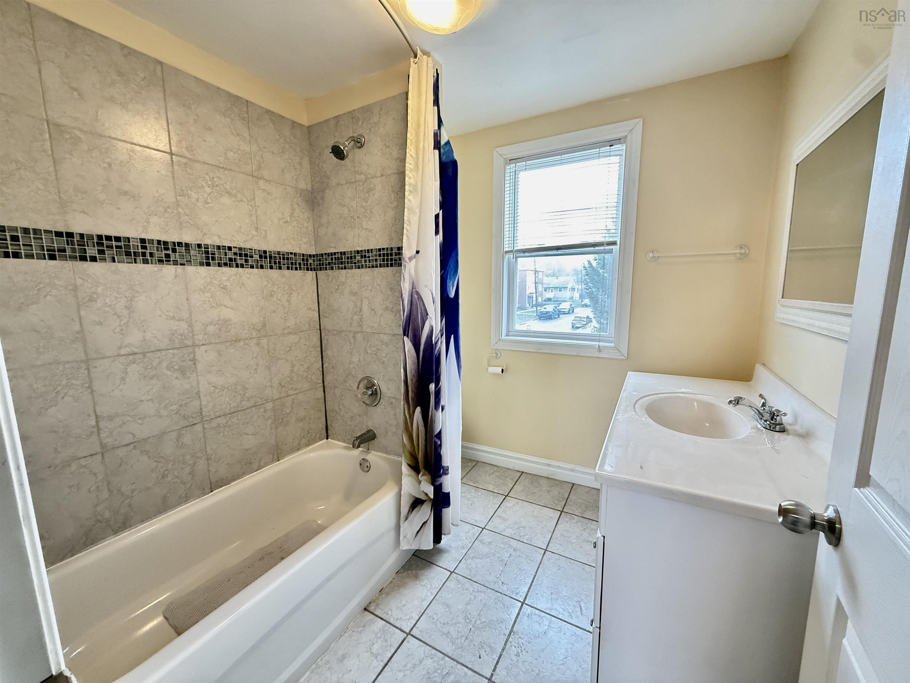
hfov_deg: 102.1
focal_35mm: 14
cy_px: 342
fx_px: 368
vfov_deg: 85.7
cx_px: 455
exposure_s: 1/60
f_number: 2.2
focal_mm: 2.22
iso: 800
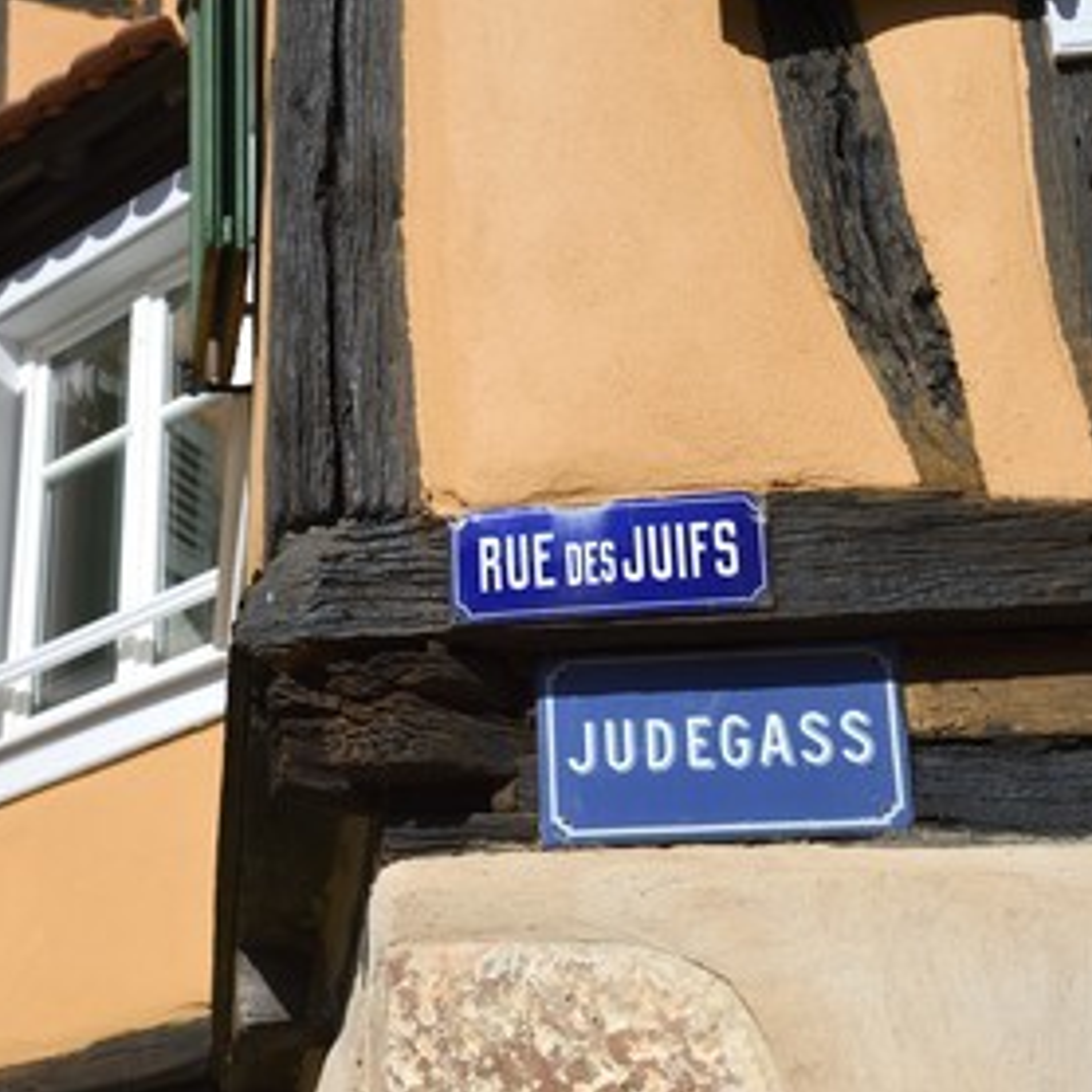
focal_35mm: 72
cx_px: 365
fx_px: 2570
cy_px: 546
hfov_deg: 23.9
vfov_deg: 24.0
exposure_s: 1/2500
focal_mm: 56
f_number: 5
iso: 200
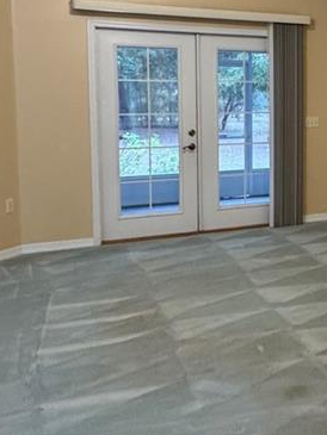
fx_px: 579
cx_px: 378
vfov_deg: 40.6
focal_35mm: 46
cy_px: 137
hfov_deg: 28.1
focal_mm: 2.22
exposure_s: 1/60
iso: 320
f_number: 2.2
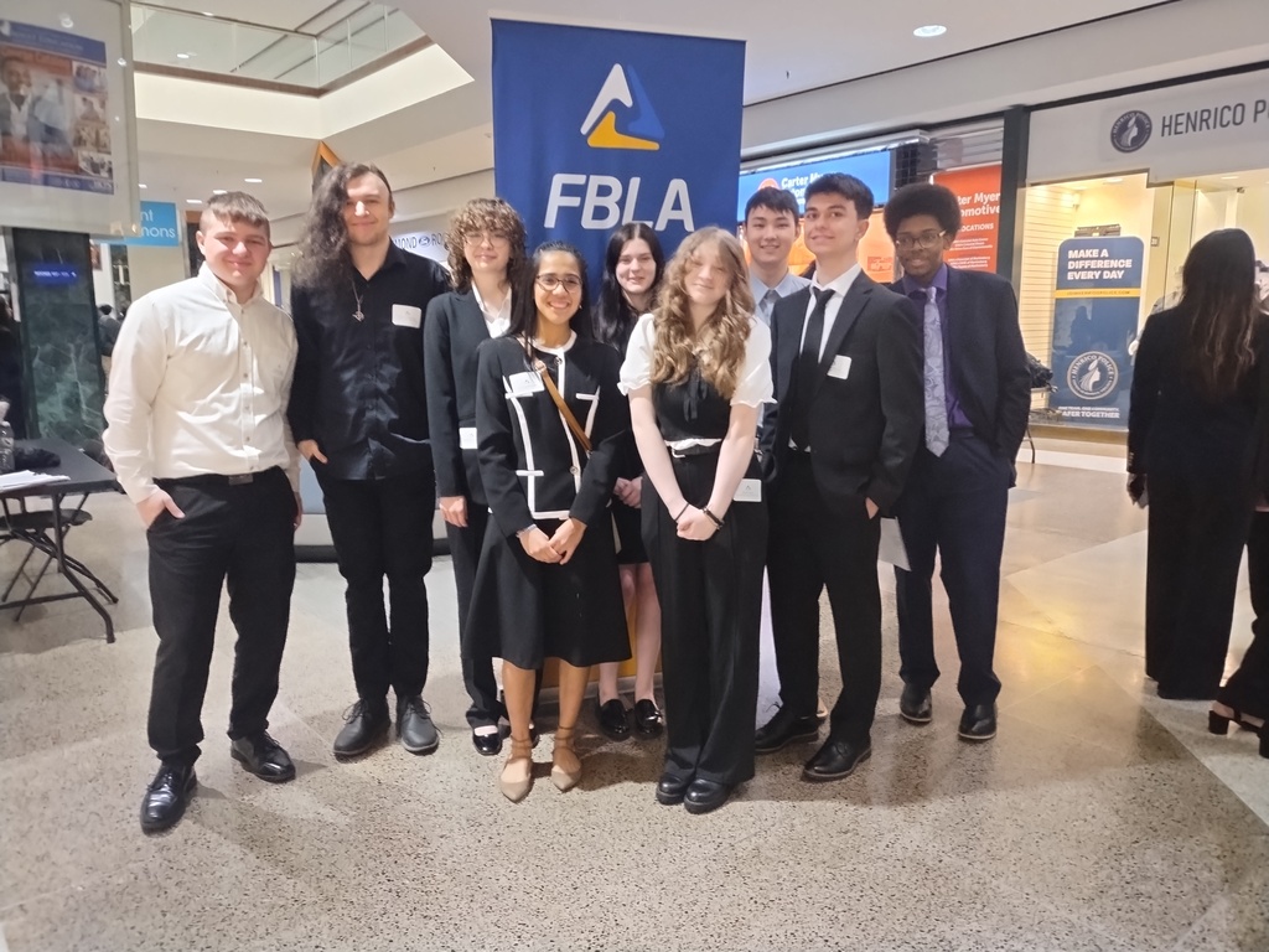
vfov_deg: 54.9
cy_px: 476
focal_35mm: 25
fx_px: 916
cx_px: 634
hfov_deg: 69.4
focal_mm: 4.71
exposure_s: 1/20
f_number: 1.7
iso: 453
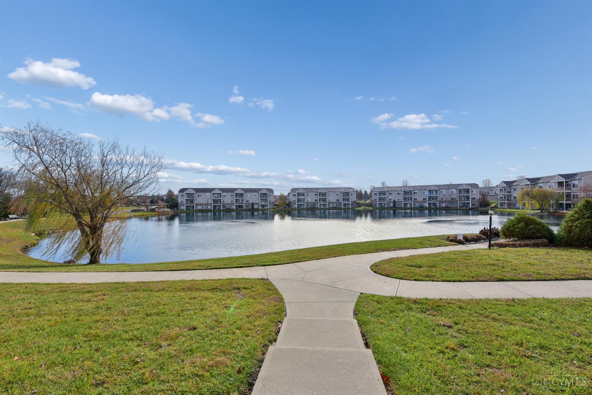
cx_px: 296
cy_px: 198
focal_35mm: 14
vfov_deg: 81.2
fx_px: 230
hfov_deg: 104.3
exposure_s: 1/400
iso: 400
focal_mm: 14
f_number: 8
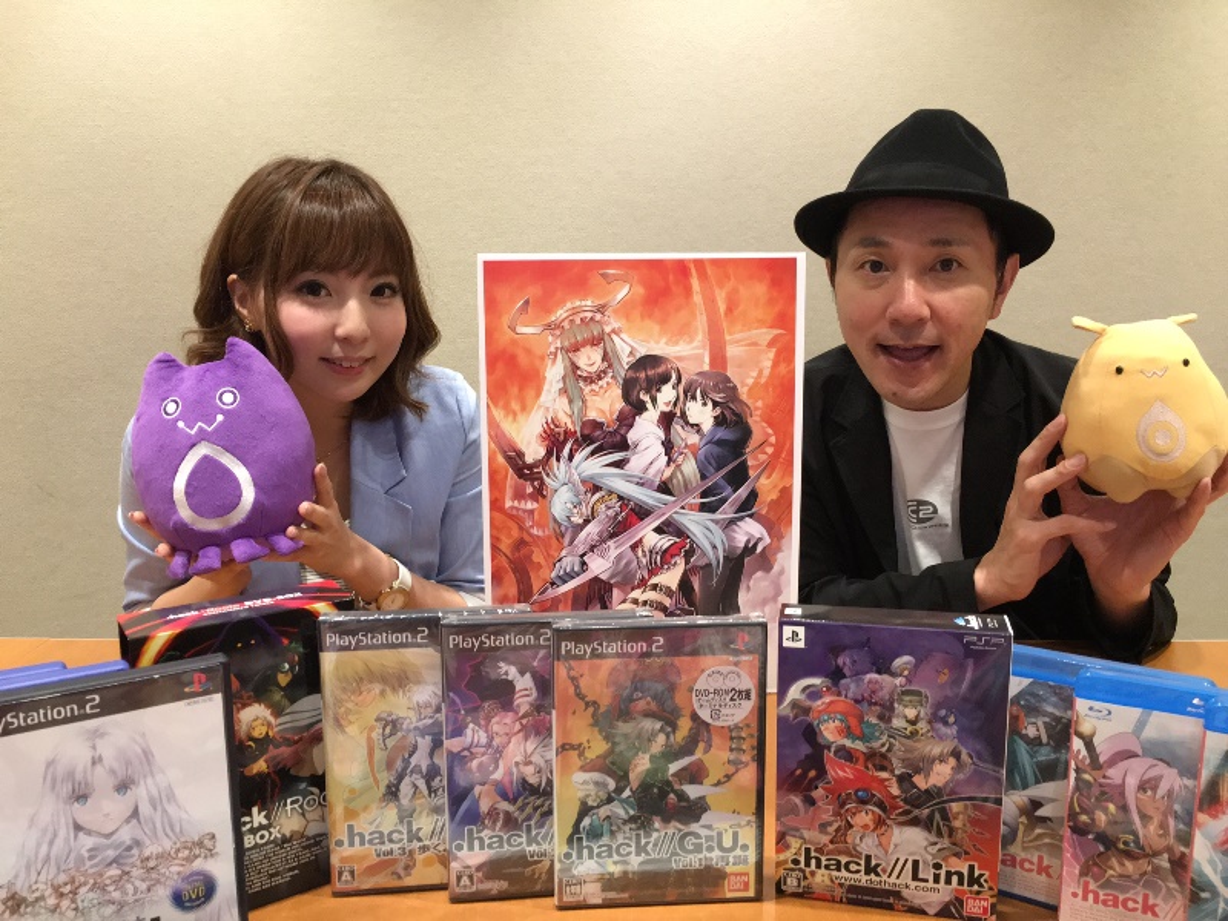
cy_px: 460
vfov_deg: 48.2
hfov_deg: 61.7
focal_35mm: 29
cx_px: 614
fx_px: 1029
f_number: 2.2
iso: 200
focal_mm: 4.15
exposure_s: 1/30
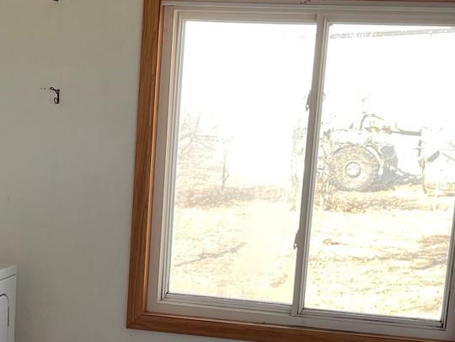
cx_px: 142
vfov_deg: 18.7
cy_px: 336
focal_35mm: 77
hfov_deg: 25.2
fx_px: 1012
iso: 40
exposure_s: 1/121
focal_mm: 4.2
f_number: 1.6
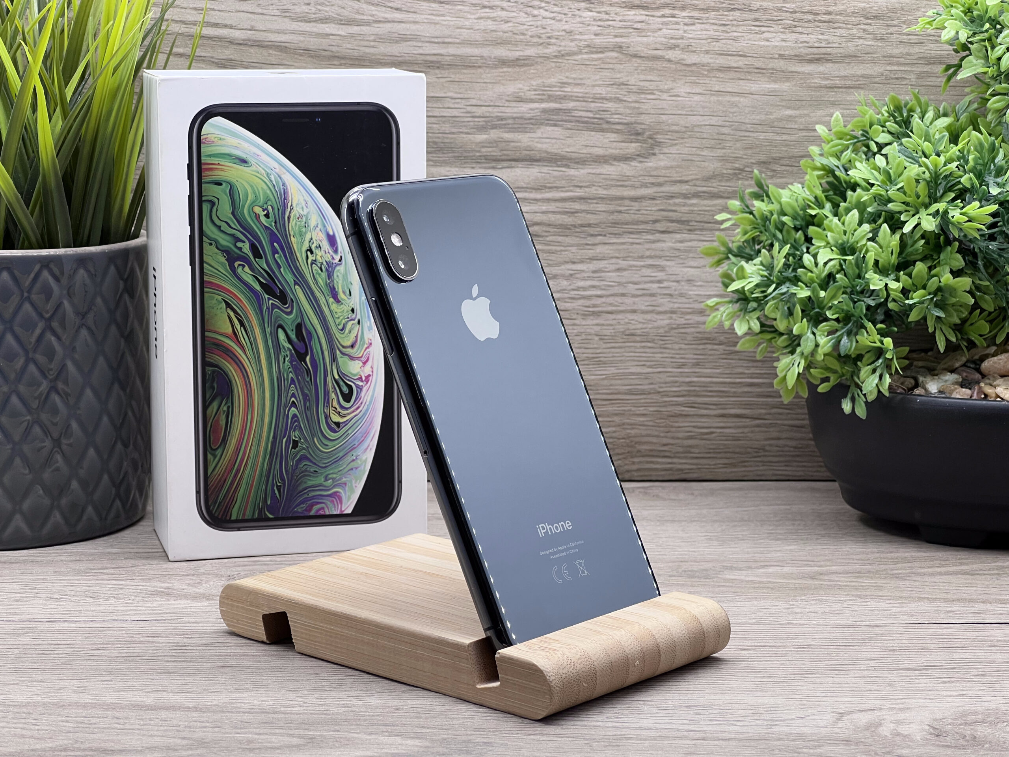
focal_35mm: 77
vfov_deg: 19.1
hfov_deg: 25.3
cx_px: 504
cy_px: 378
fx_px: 2244
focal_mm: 9
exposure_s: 1/100
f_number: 2.8
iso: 80
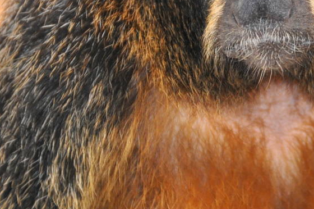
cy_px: -11
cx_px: 270
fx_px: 10454
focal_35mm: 1200
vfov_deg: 1.1
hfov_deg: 1.7
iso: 1000
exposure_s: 1/60
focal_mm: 280
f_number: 5.6
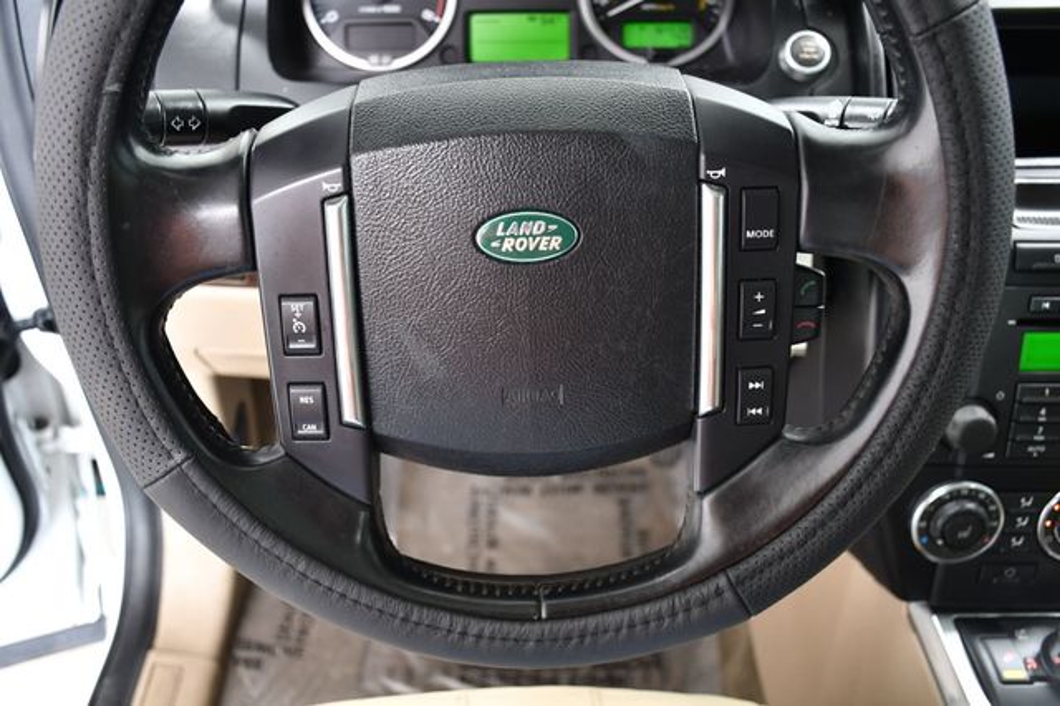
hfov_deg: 55.8
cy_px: 353
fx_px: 1001
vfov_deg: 38.8
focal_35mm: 34
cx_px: 530
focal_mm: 23
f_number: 3.8
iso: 400
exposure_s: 1/20
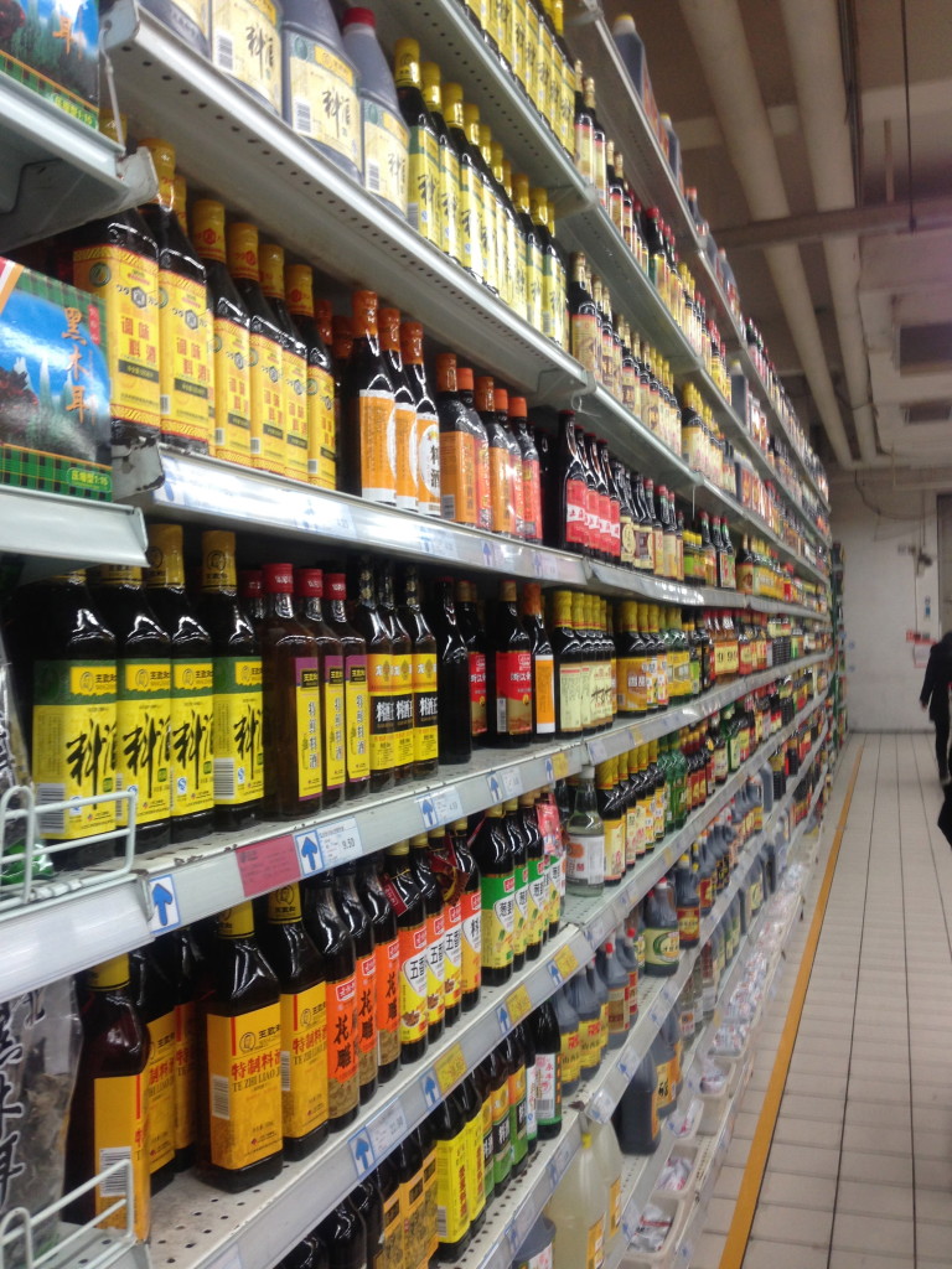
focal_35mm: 33
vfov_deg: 55.4
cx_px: 476
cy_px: 634
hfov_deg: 42.9
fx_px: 1210
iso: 80
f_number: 2.4
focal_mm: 4.13
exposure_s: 1/20
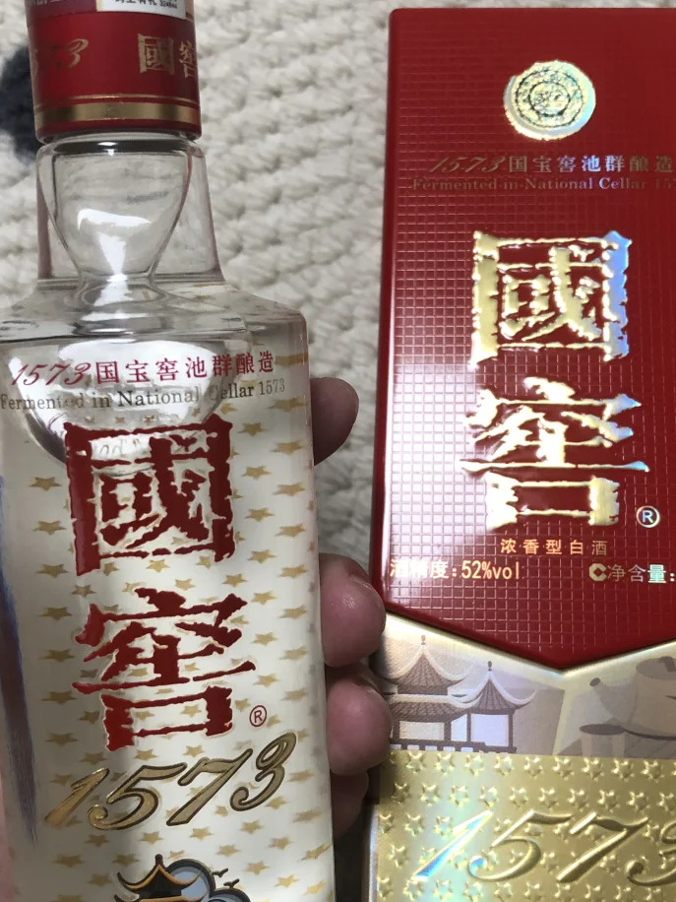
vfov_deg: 42.9
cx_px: 358
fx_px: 1146
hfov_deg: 32.9
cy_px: 501
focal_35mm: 44
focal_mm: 3.99
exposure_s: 1/30
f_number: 1.8
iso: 40
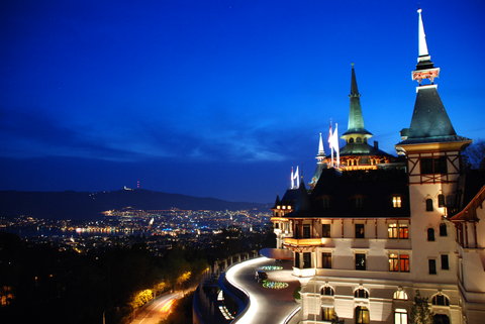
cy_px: 162
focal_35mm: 27
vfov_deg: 48.0
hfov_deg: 67.3
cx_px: 242
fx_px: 364
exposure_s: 1.6
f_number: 3.5
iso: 800
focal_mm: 18
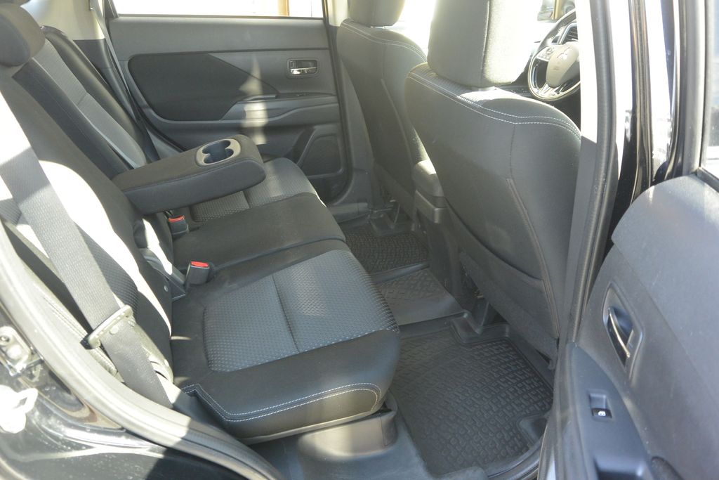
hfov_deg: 67.4
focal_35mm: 27
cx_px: 360
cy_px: 240
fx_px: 539
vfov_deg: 47.9
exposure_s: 1/60
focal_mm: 10
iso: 450
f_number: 3.5
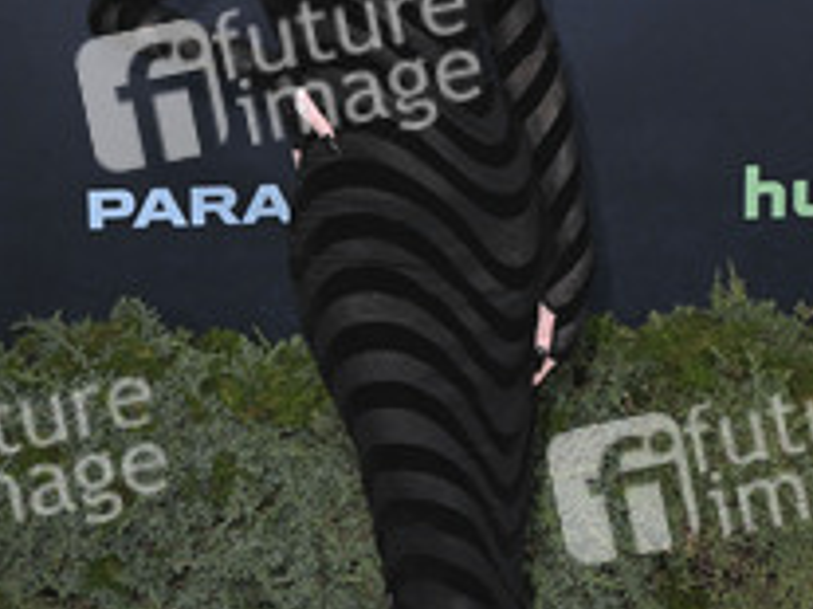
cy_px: 275
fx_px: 2089
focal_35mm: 89
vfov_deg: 16.6
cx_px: 393
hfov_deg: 22.0
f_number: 6.3
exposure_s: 1/320
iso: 2500
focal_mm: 48
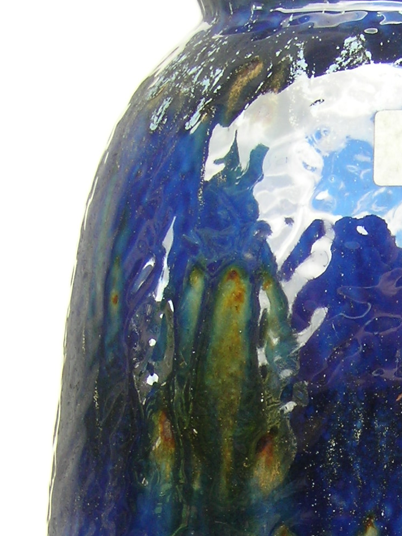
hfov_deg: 15.0
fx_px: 1470
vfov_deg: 19.6
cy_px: 609
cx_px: 489
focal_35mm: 95
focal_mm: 60
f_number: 2.8
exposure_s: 1/60
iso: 80
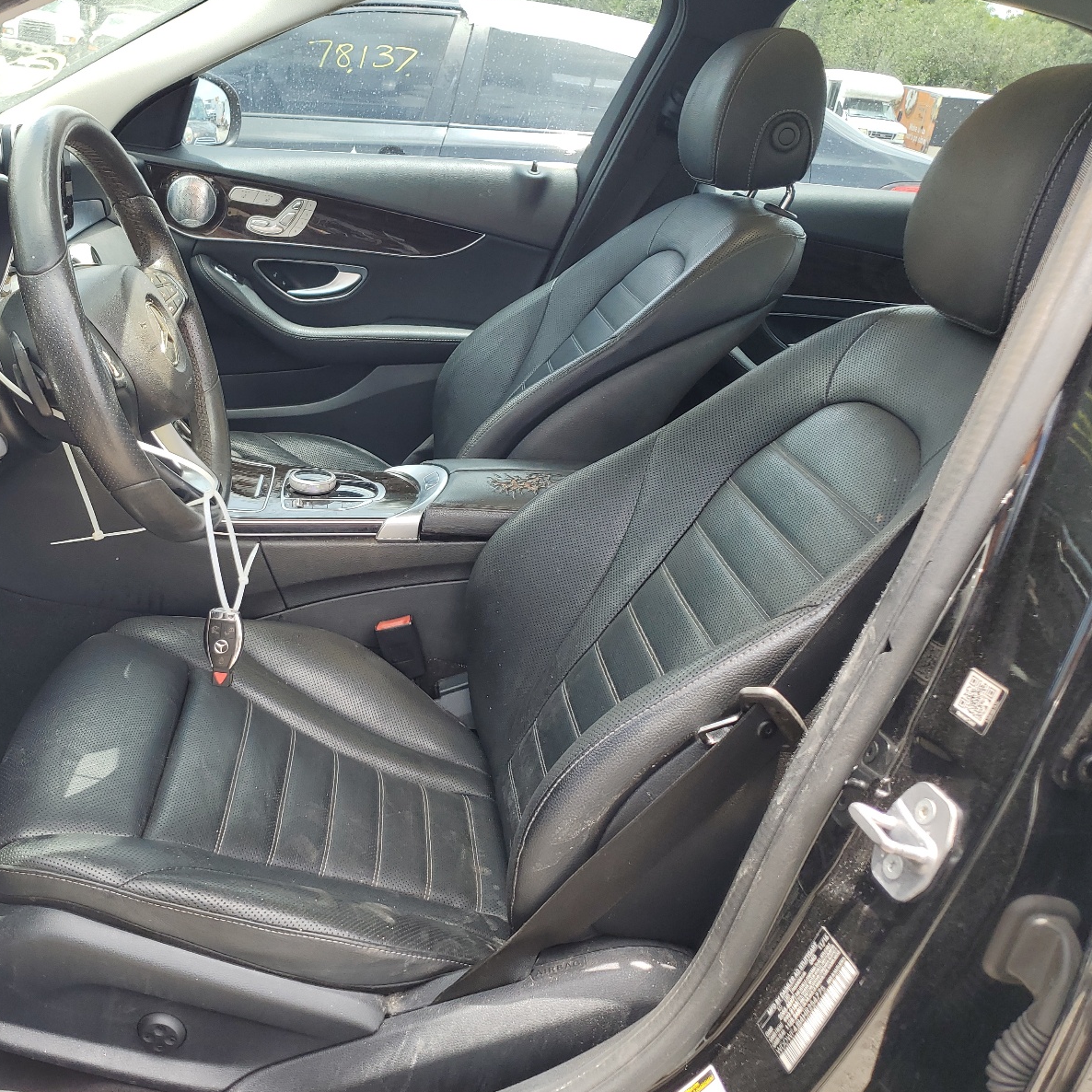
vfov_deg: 52.5
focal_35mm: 31
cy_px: 546
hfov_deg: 51.5
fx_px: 1106
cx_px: 356
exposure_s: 1/370
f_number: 1.5
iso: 50
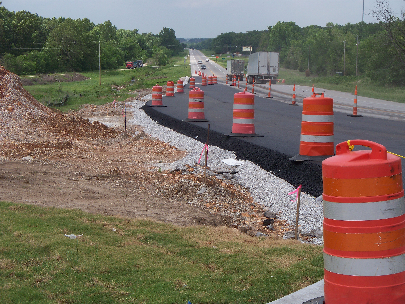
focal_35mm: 80
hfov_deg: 24.4
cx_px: 202
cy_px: 152
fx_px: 936
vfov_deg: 18.4
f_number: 5.6
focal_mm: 16.86
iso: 64
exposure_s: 1/250
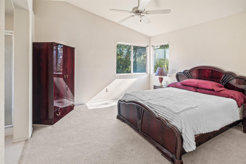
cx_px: 123
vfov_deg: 70.4
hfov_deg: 93.3
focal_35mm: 17
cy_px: 82
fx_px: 116
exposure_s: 1/2.5
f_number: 8
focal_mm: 17
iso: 100
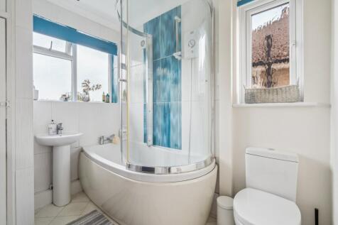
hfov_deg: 96.8
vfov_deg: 73.7
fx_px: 150
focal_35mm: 16
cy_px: 112
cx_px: 169
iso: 200
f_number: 8
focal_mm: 16
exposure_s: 1/20
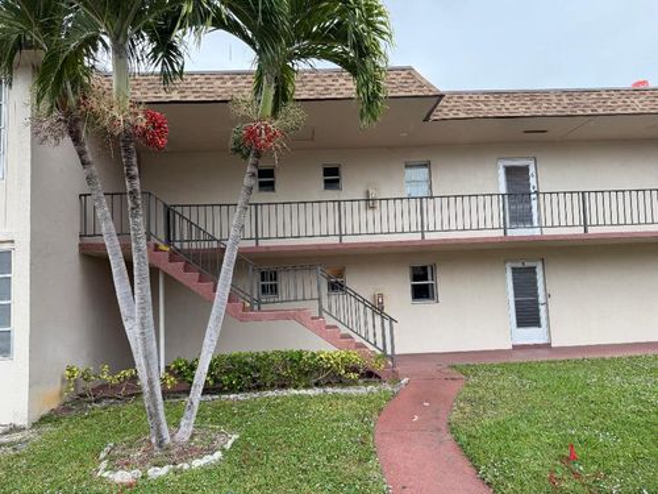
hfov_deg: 71.6
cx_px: 329
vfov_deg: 56.8
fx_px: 456
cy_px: 247
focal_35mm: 24
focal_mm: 6.76
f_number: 1.78
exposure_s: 1/535
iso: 100
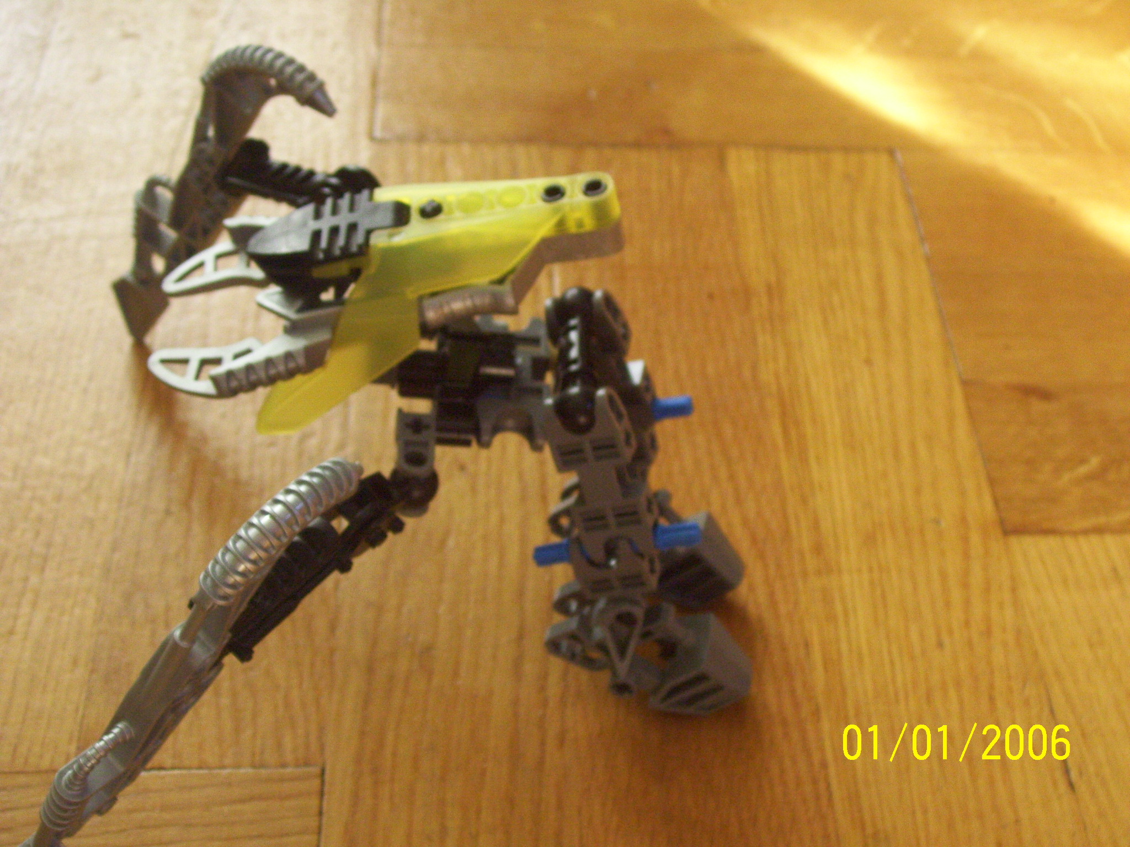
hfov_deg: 34.3
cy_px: 424
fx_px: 1828
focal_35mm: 56
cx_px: 565
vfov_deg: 26.1
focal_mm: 9.4
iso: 400
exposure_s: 1/8
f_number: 3.4
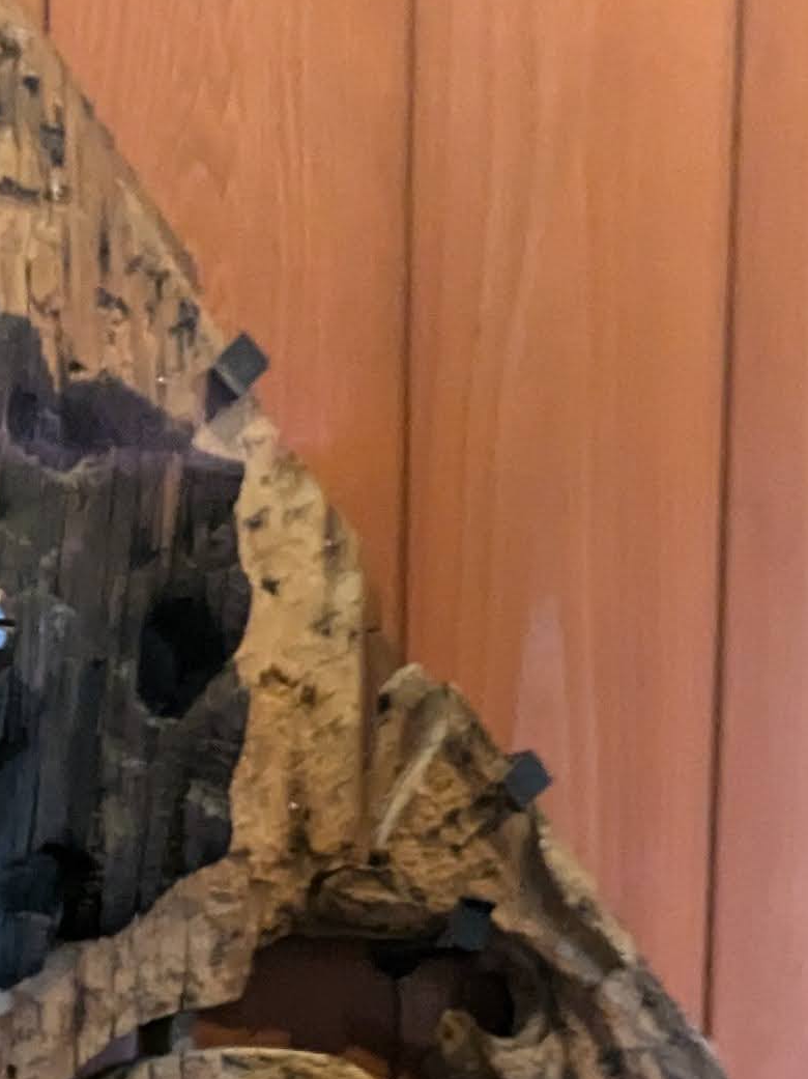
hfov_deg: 22.7
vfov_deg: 27.6
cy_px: 1283
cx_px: -2
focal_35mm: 62
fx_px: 1931
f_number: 2.2
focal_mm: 2.35
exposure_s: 1/24
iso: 515
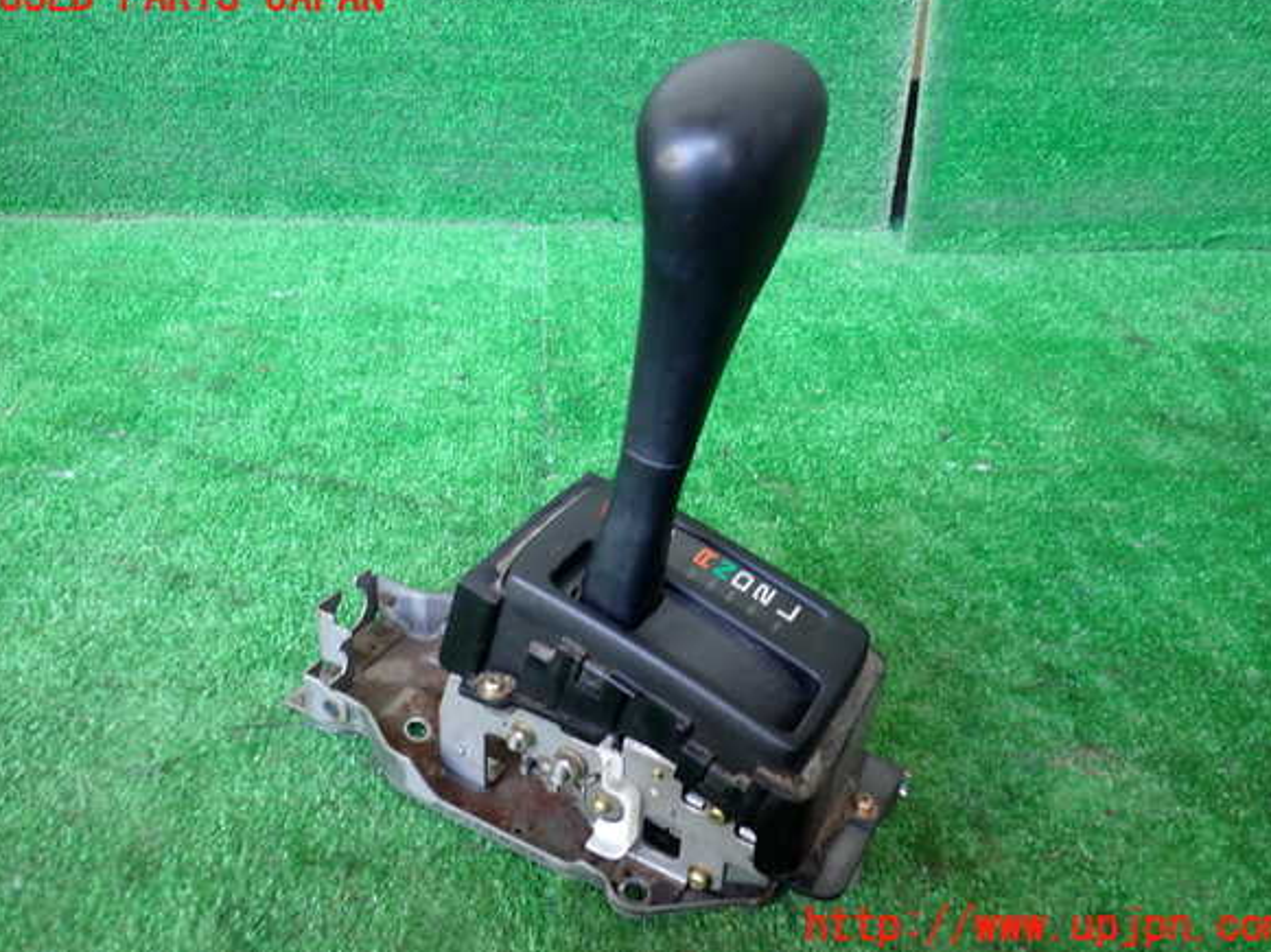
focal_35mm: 31
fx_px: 1138
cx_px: 643
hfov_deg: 58.4
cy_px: 462
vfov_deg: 45.4
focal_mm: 5.4
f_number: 2.3
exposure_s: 1/30
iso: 200
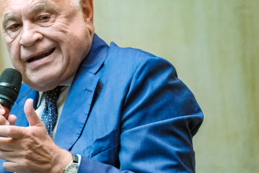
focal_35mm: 718
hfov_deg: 2.9
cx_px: 90
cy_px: 77
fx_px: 5165
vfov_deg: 1.9
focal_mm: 334.9
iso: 8000
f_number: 5.4
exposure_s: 1/125
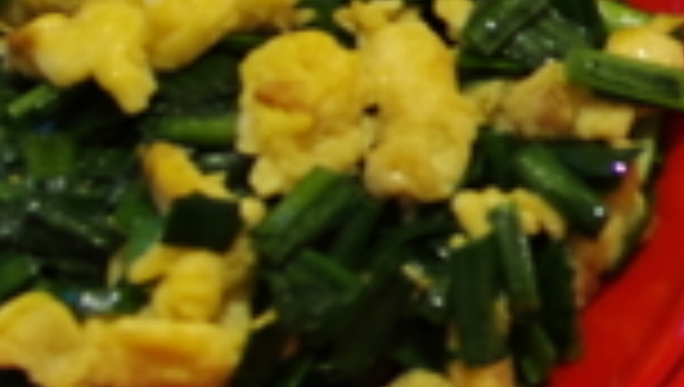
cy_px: -266
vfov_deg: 3.8
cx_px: 1890
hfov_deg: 6.2
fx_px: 5866
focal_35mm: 323
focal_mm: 31
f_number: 4
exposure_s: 1/10
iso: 200
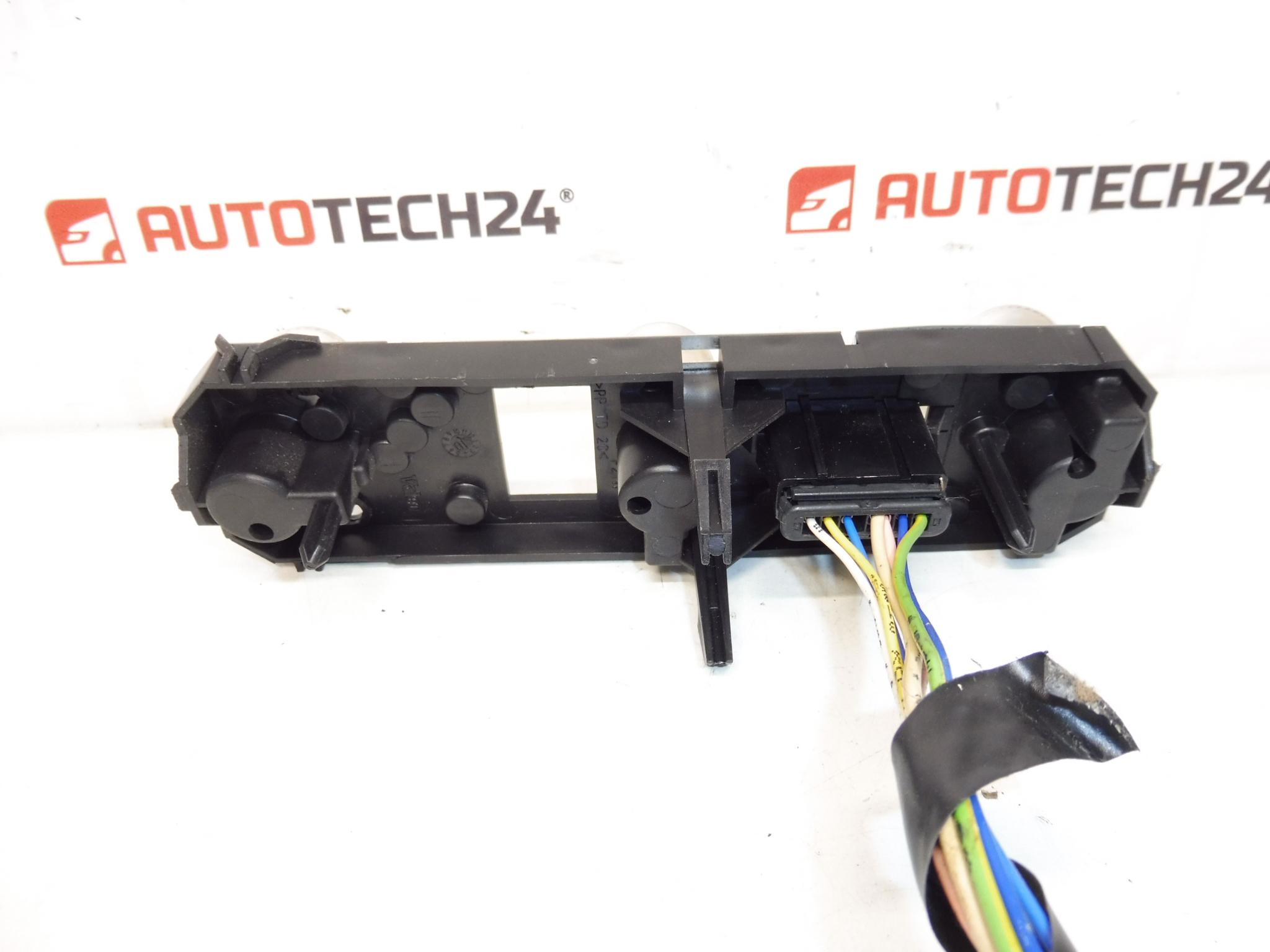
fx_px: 881
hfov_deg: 71.6
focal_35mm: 24
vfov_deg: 56.8
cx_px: 635
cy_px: 476
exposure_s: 1/60
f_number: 3.5
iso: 200
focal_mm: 4.3
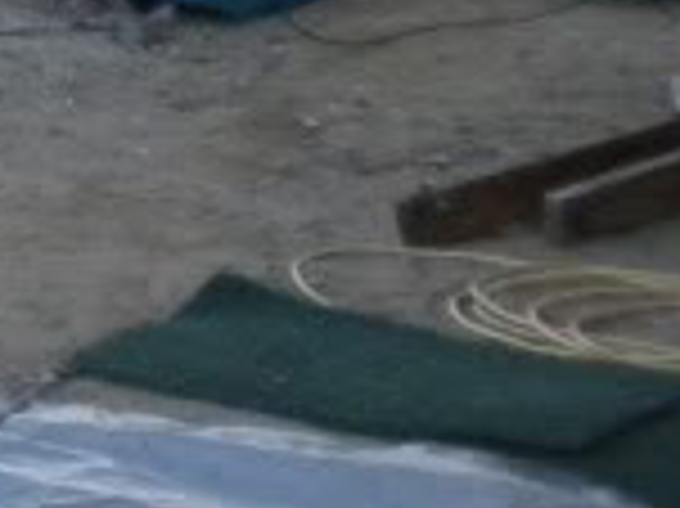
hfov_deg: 9.8
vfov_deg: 7.3
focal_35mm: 196
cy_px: -445
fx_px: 3847
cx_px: -356
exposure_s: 1/185
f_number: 3.5
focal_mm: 6.6
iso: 400
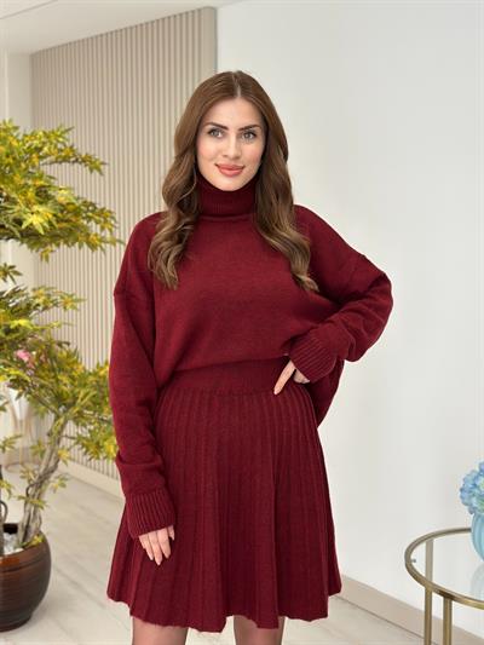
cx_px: 242
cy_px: 322
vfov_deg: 39.6
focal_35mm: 48
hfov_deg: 30.3
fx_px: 894
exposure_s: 1/283
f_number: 1.78
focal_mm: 6.86
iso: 80
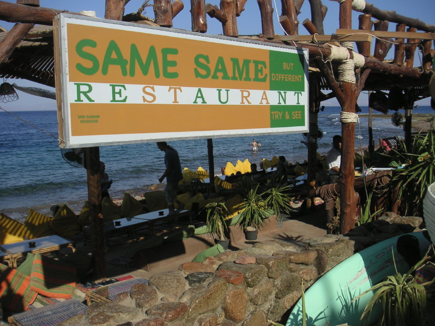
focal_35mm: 38
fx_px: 478
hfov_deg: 49.0
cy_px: 163
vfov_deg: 37.7
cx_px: 218
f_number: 6.7
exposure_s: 1/250
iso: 50
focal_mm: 6
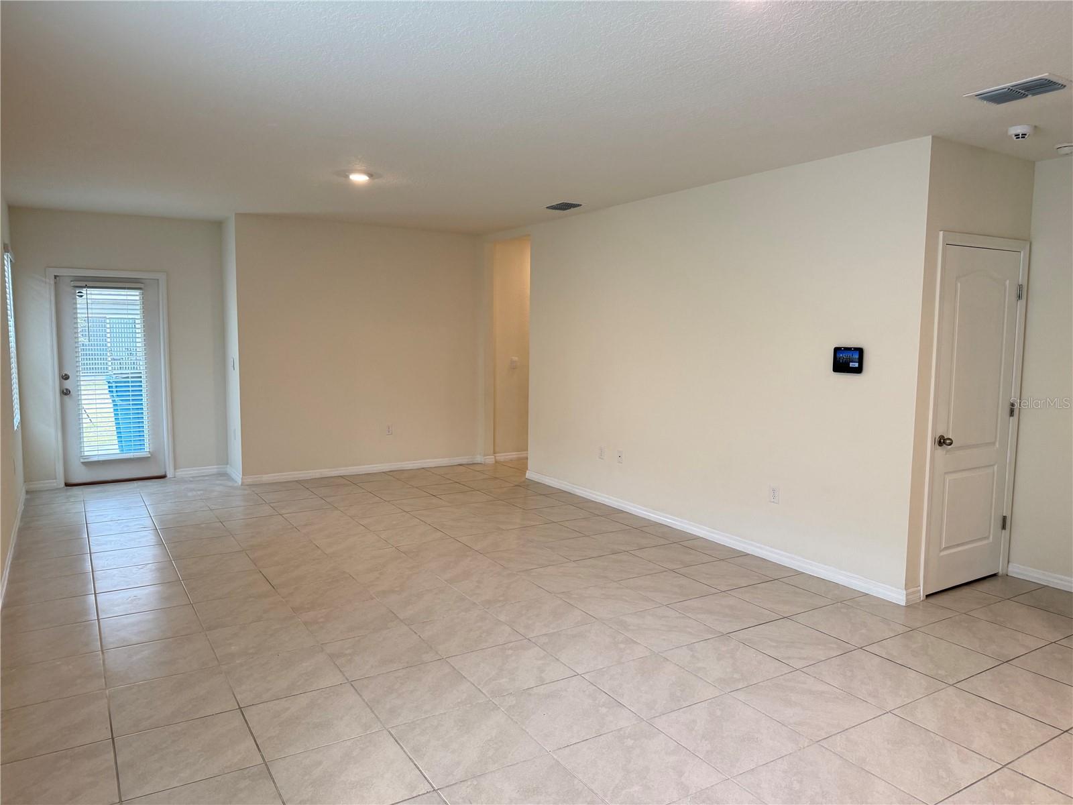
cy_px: 402
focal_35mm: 24
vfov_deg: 56.8
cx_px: 536
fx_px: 744
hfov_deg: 71.6
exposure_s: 1/120
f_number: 1.78
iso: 160
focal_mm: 6.76
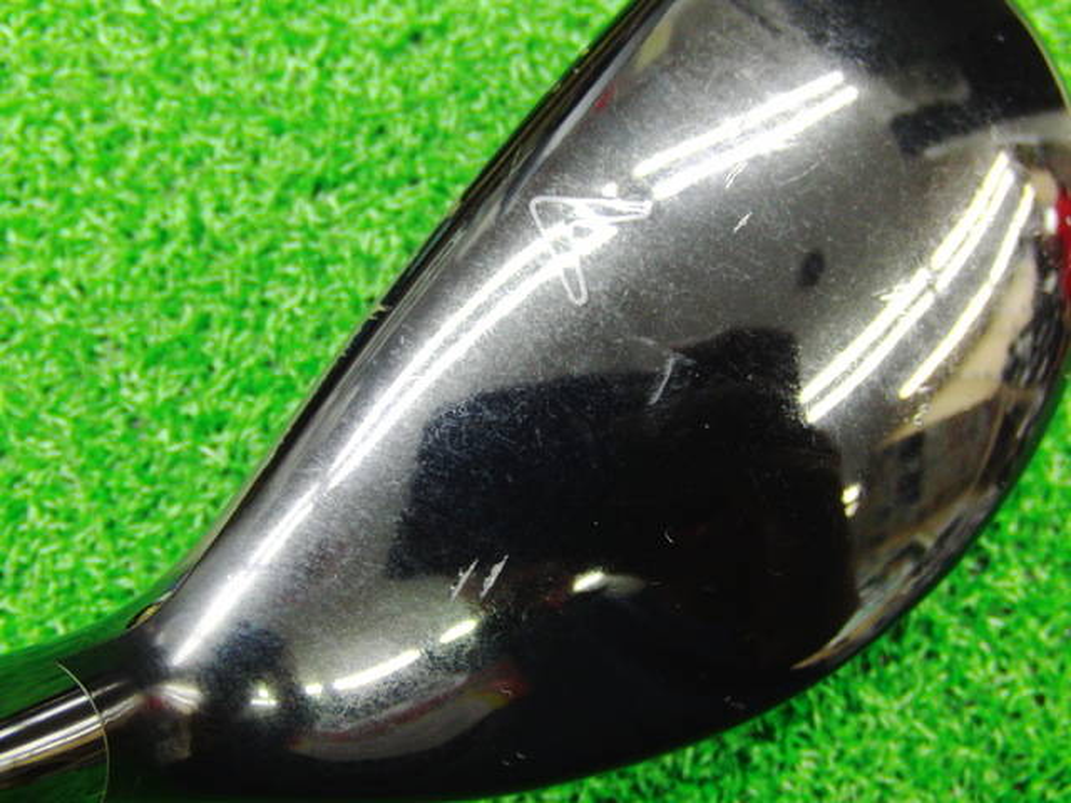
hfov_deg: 50.1
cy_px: 402
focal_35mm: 37
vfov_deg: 38.7
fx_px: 1145
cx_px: 536
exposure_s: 1/13
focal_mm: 6.42
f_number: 3.6
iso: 400
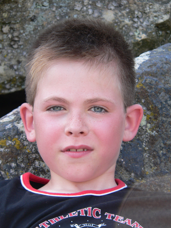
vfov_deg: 7.0
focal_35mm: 281
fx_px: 1850
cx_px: 86
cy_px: 114
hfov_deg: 5.3
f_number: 3.7
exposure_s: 1/125
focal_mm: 46.7
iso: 80
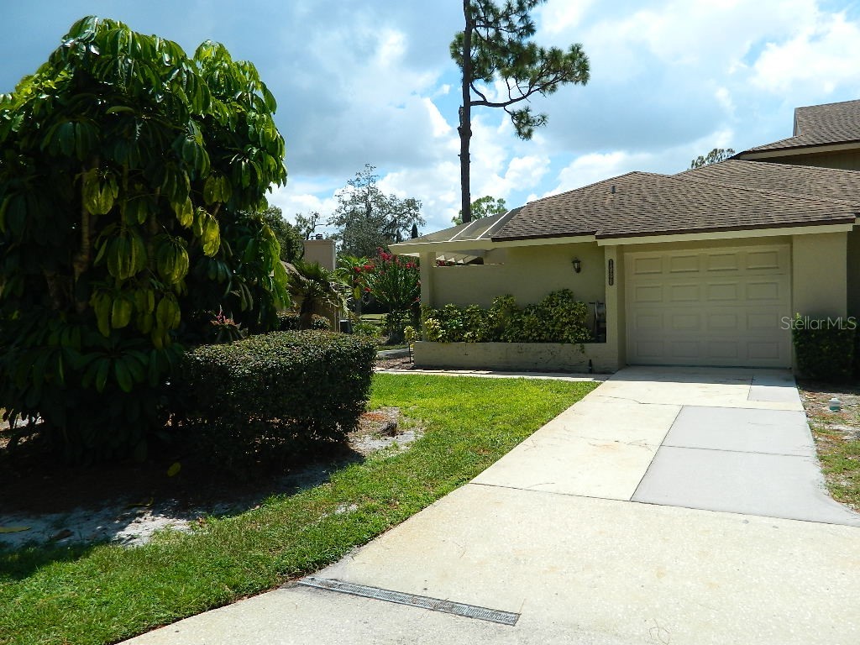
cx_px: 430
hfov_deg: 69.4
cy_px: 322
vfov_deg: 54.9
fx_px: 621
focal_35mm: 25
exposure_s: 1/160
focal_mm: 4.5
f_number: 8.7
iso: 80
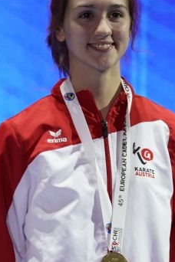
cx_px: 83
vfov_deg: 2.9
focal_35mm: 702
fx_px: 5118
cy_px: 160
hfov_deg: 2.0
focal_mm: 200
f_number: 2.8
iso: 250
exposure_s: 1/250
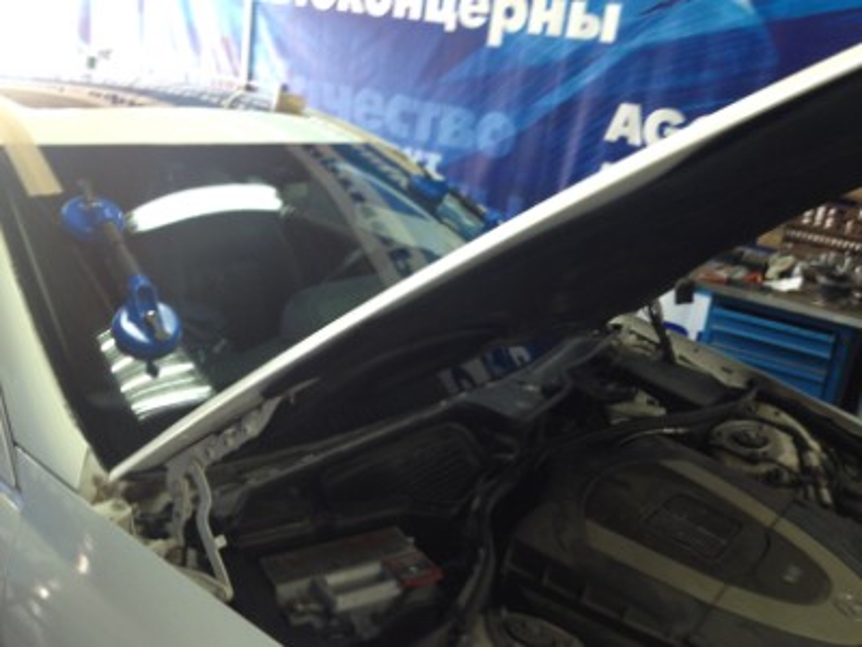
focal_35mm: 35
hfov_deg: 52.6
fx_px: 872
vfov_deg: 40.7
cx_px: 431
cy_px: 324
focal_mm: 4.28
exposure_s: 1/20
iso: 64
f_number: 2.4
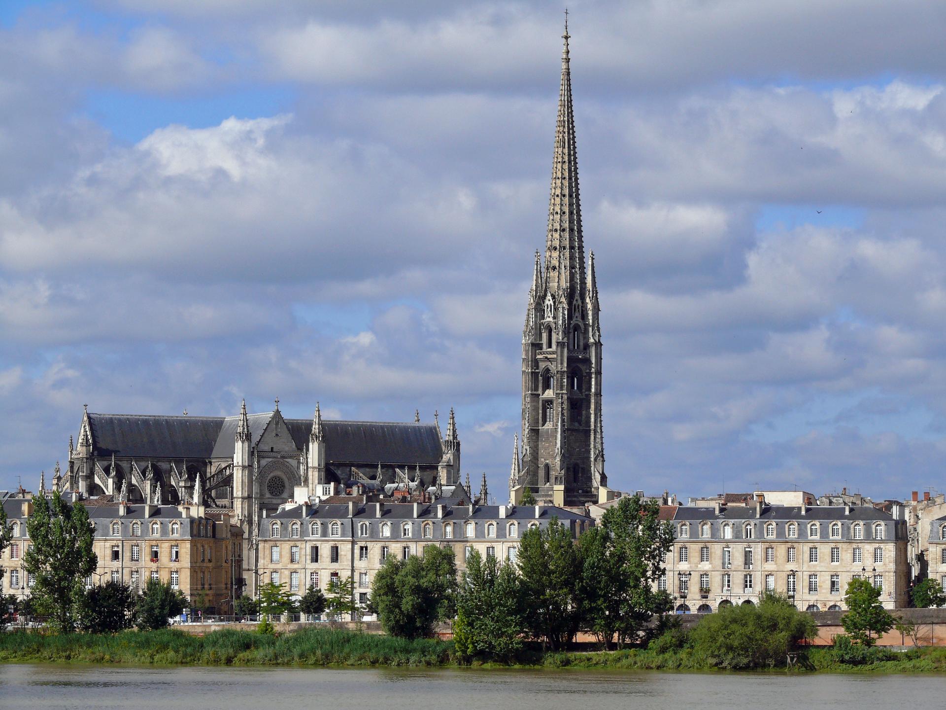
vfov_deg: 10.2
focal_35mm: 145
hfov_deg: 13.6
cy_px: 355
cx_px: 473
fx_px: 3963
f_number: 7.1
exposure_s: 1/400
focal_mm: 30.7
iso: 100
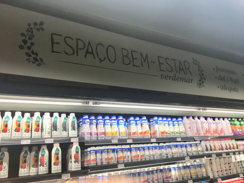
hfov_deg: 61.7
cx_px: 122
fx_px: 204
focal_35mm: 29
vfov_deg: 48.2
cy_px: 92
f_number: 2.2
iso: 25
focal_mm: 4.15
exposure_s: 1/40
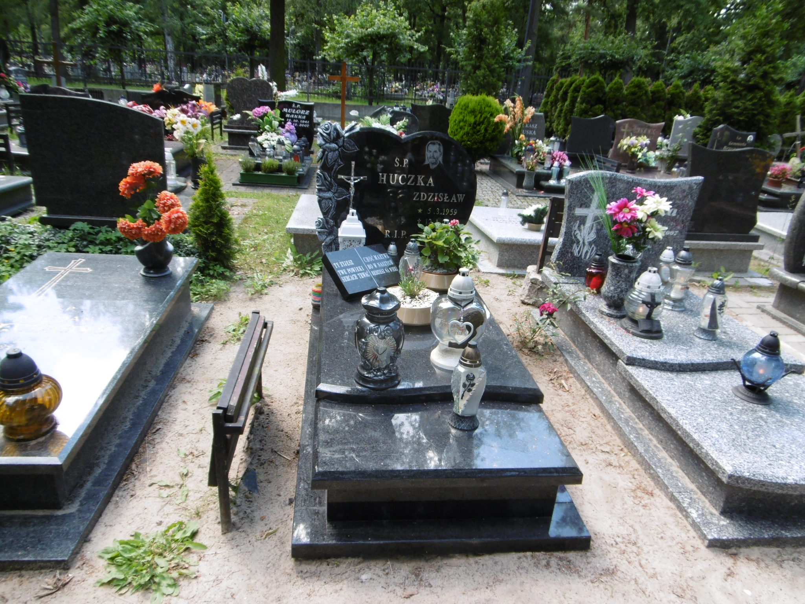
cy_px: 302
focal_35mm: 24
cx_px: 402
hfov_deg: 71.6
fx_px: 558
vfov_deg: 56.8
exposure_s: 1/100
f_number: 3.1
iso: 100
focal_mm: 4.3
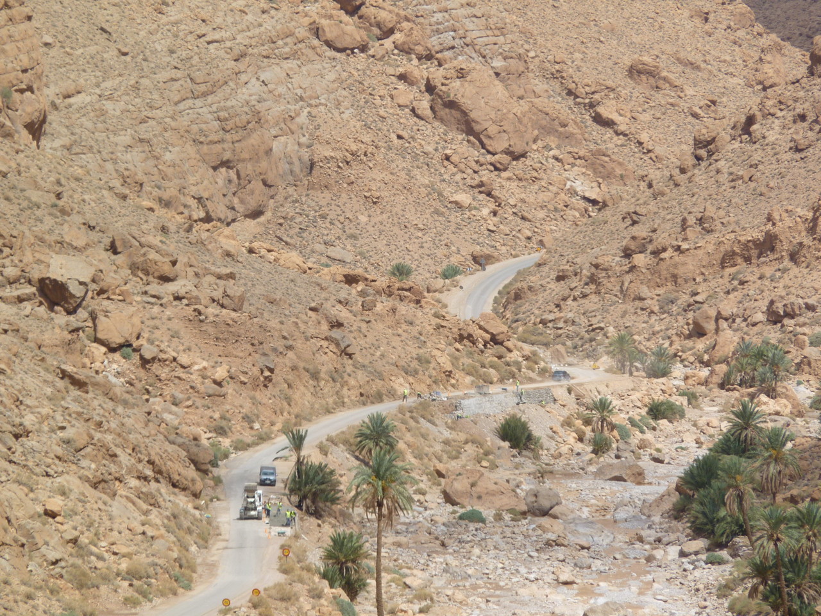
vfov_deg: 4.7
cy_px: 308
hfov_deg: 6.2
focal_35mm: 319
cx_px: 410
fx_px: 7566
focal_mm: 56.7
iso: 80
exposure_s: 1/500
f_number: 5.6
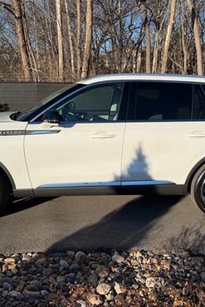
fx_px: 290
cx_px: 110
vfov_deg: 55.8
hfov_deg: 38.9
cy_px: 156
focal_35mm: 34
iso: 80
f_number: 1.78
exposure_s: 1/6711
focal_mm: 6.76
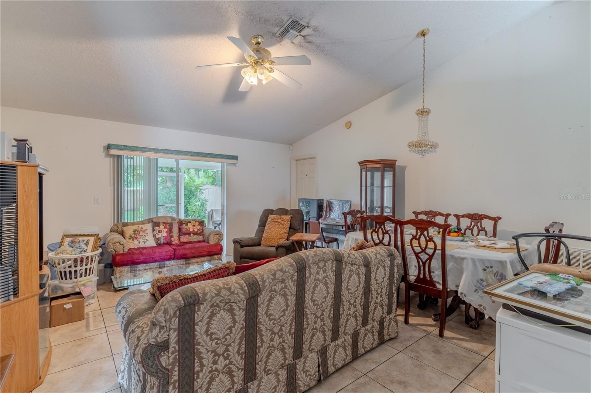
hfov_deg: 93.3
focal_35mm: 17
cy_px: 196
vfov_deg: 70.4
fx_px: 279
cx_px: 296
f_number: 8
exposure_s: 1/40
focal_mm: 17
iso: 100
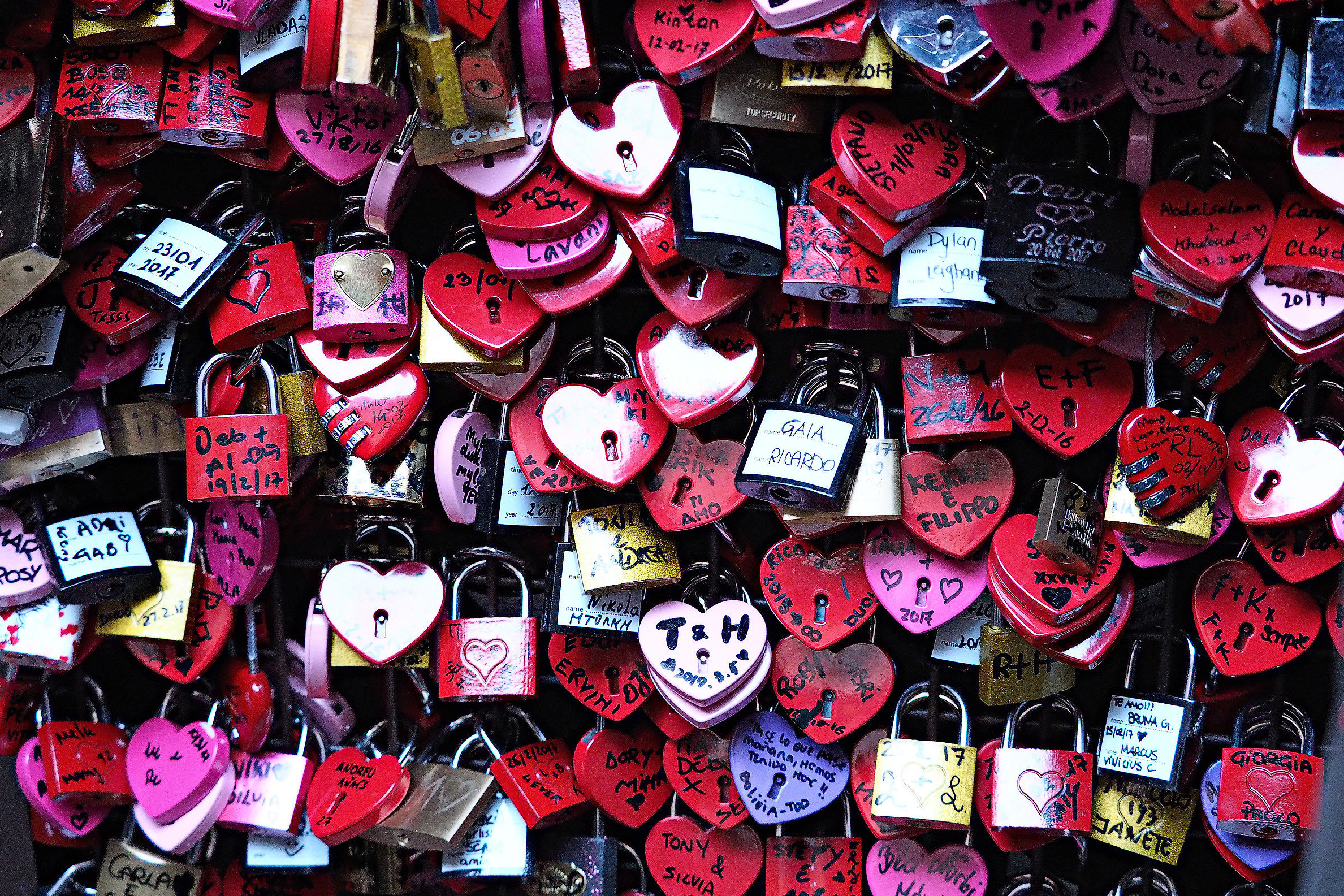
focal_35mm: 84
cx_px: 667
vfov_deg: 16.3
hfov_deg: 24.2
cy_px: 419
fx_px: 3136
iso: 1600
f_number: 2.8
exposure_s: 1/60
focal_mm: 40
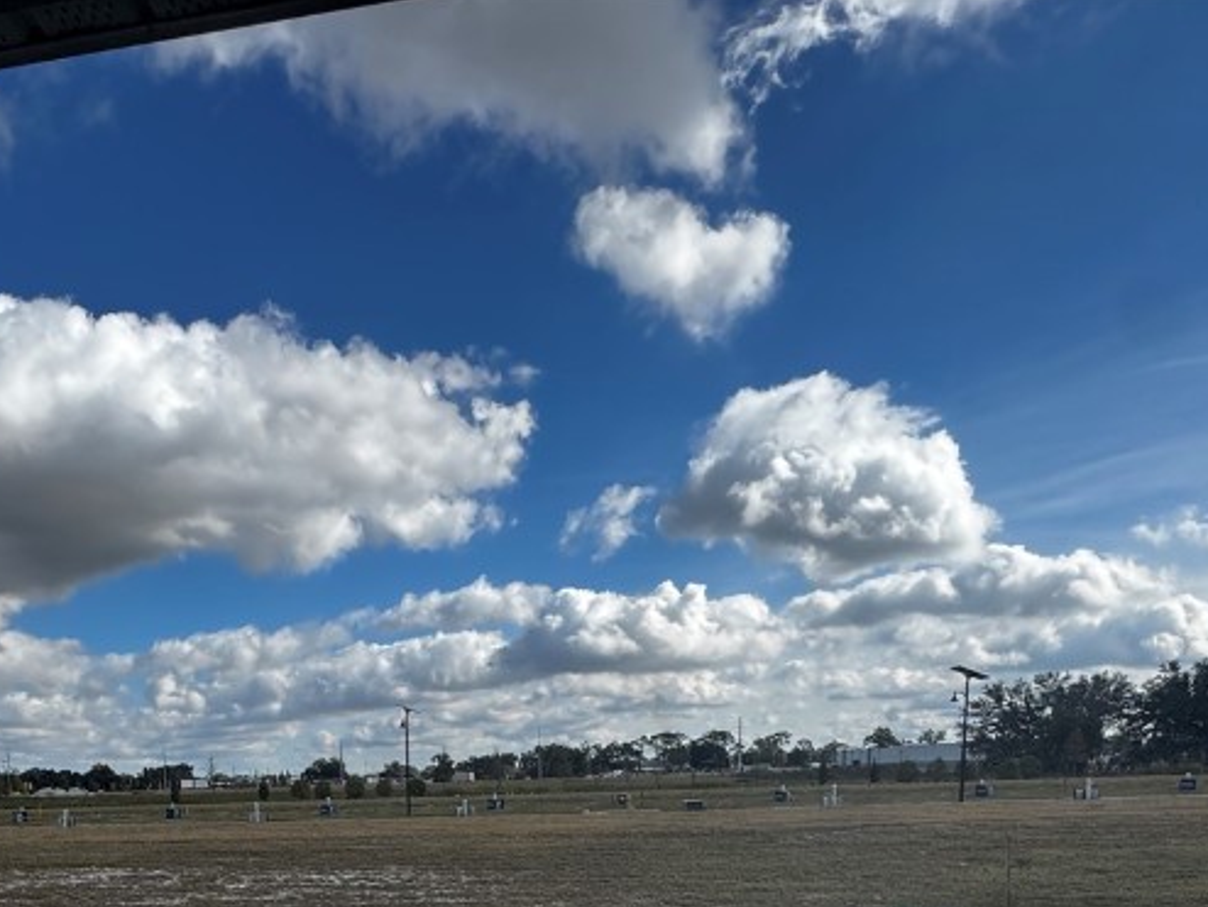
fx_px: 1013
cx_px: 355
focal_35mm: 29
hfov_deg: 59.4
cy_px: 929
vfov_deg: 41.3
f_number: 2.2
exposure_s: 1/1748
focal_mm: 2.22
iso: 50
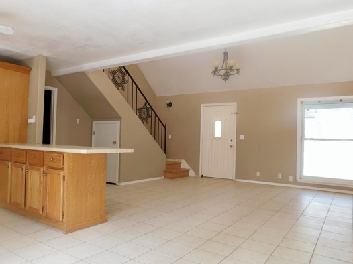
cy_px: 133
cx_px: 140
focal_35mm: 28
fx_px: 285
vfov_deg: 49.7
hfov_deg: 62.9
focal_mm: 4
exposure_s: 1/30
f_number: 3
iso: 200
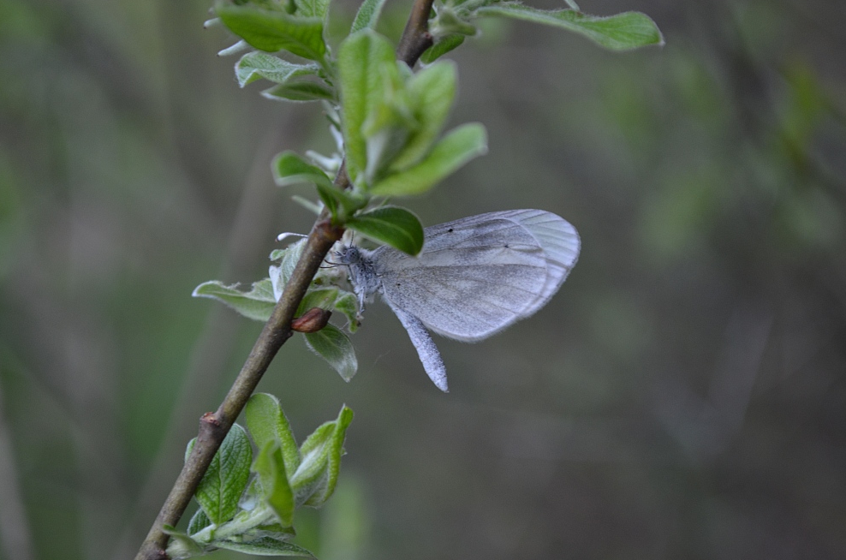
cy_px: 283
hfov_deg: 23.8
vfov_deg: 15.9
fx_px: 2005
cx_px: 409
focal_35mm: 86
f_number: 6.3
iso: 400
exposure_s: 1/60
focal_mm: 55
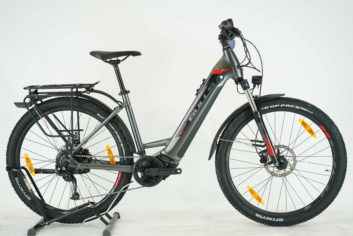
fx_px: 598
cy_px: 118
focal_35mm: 61
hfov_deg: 32.9
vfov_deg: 22.3
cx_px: 176
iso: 1600
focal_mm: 61
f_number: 5.6
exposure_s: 1/200
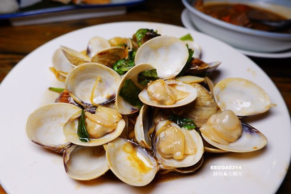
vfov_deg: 53.1
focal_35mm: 24
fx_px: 194
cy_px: 97
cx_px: 146
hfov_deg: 73.8
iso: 125
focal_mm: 9
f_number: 2.8
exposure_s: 1/80
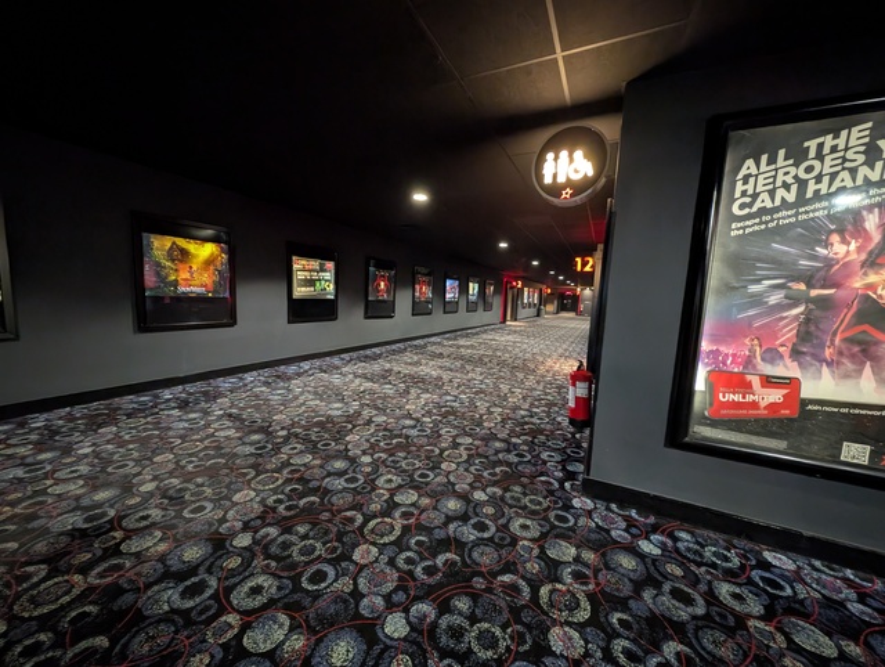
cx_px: 442
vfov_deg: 94.6
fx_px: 307
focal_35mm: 12
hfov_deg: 110.5
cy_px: 334
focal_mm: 2.23
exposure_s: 1/25
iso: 979
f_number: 1.95
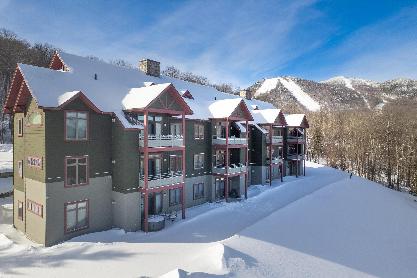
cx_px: 208
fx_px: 255
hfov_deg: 78.6
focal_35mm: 22
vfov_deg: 57.2
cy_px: 139
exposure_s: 1/320
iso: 150
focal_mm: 8.38
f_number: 2.8
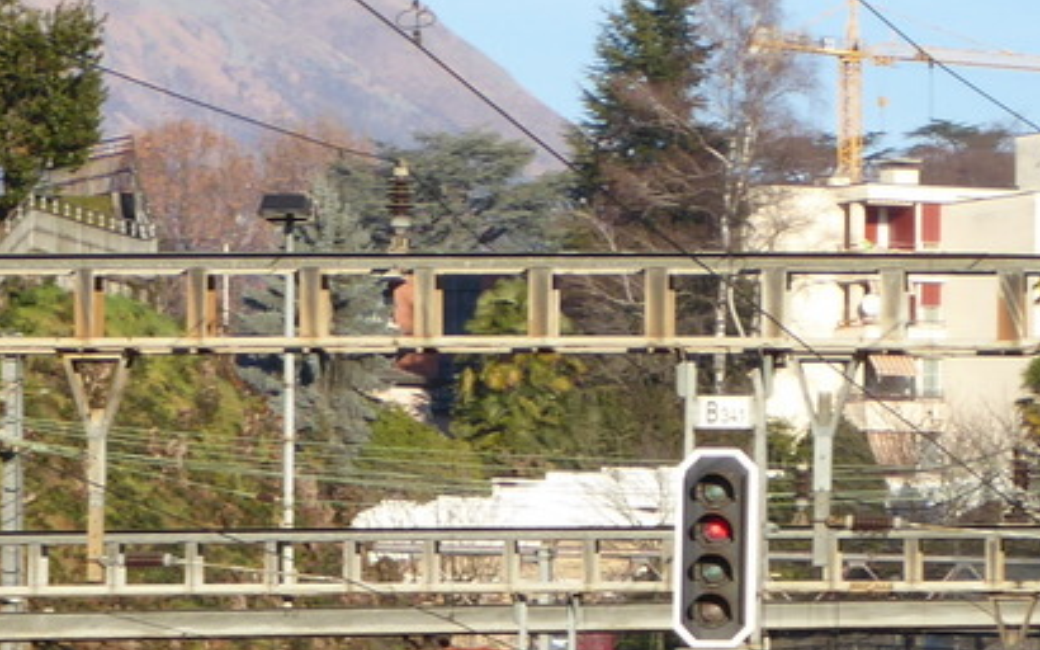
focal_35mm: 465
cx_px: -63
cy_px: 1036
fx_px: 13176
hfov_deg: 4.5
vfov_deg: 2.8
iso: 80
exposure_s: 1/250
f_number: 5.3
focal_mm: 24.2
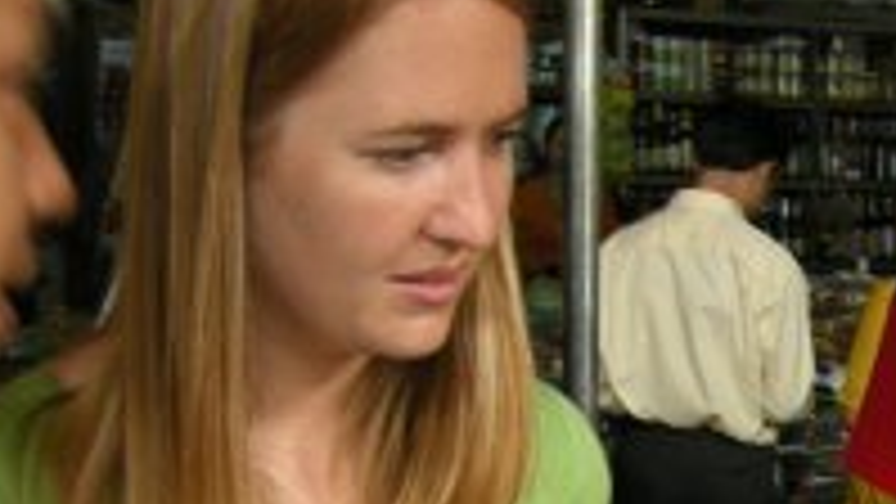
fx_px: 2994
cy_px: 738
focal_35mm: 126
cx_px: 1211
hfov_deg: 16.0
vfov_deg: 9.4
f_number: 2.7
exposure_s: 1/13.6
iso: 64
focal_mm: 7.5
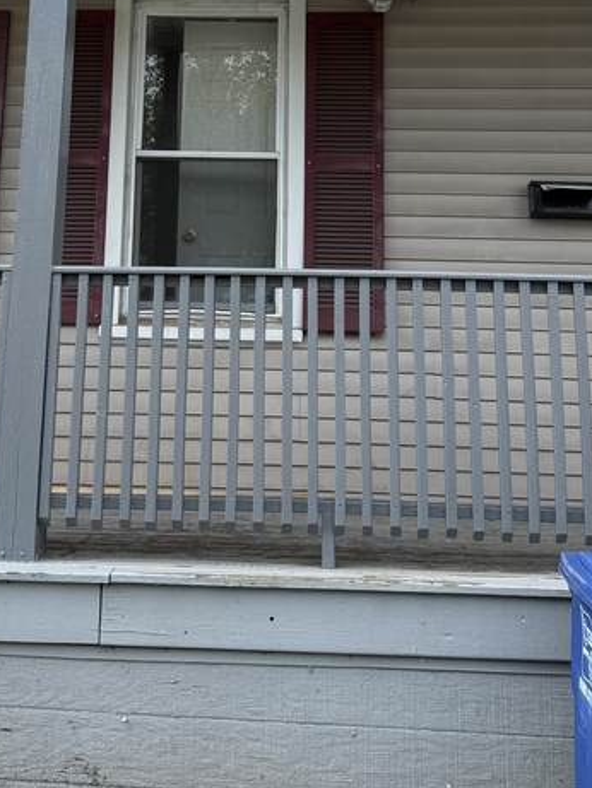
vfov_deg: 36.3
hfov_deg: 29.1
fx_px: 1140
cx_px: 267
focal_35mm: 50
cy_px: 109
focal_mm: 6.76
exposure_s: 1/1437
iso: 80
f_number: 1.78
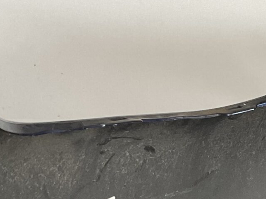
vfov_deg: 11.8
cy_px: 360
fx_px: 891
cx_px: 243
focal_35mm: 116
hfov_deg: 16.7
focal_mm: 3
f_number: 1.8
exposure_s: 1/50
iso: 64
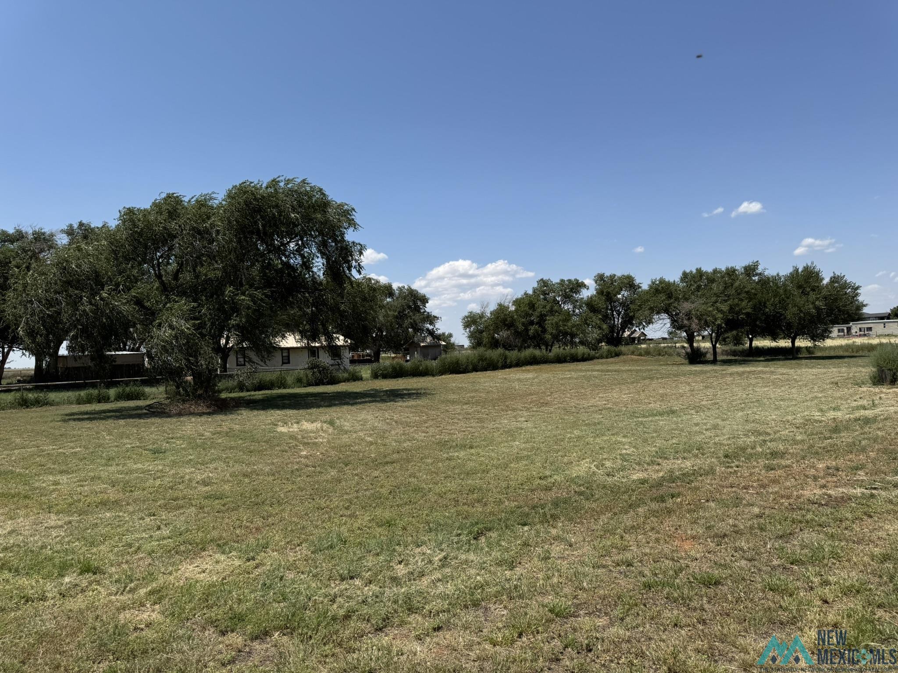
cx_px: 449
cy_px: 336
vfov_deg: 56.8
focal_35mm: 24
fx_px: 623
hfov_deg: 71.6
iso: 80
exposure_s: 1/5348
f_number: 1.78
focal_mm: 6.76
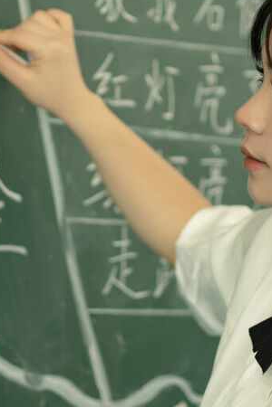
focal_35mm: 175
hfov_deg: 7.8
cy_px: 135
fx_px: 1983
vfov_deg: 11.7
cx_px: 115
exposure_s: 1/50
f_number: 1.8
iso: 125
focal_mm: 50
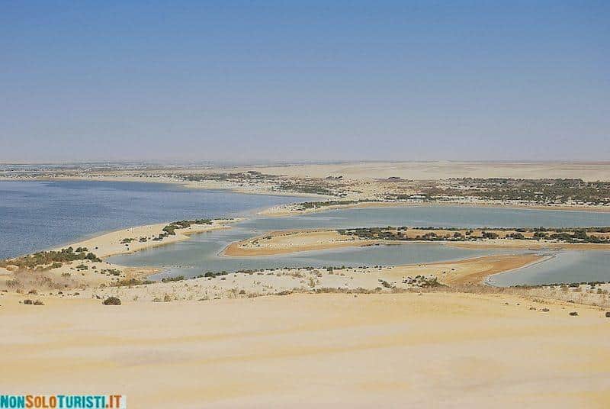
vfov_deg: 16.6
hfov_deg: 24.6
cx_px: 305
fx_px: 1400
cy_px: 204
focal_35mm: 82
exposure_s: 1/400
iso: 100
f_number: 10
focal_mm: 55
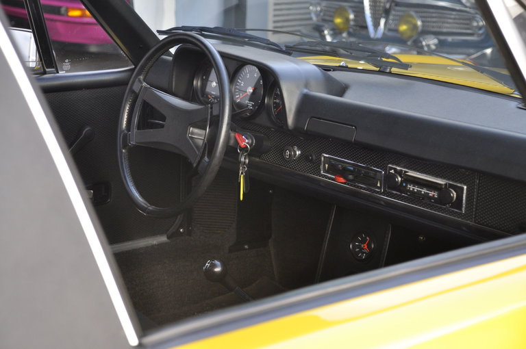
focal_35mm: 78
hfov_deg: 26.0
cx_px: 263
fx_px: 1138
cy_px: 174
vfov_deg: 17.4
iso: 500
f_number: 5
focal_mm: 52
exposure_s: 1/100
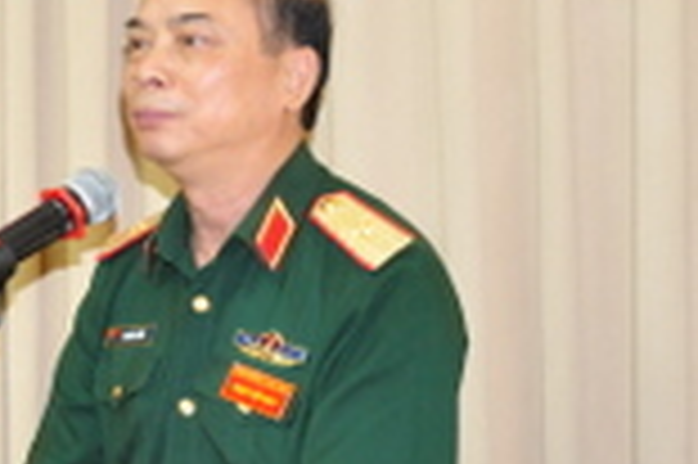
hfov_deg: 18.9
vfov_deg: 13.4
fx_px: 1968
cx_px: -158
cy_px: 140
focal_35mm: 102
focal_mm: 21
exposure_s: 1/60
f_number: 5.6
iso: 1000
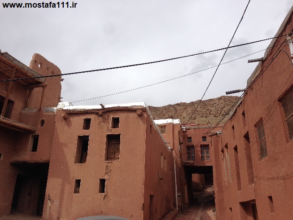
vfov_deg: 43.0
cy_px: 110
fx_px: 279
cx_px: 146
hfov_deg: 55.3
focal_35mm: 33
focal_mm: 4.12
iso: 50
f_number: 2.4
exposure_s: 1/1808
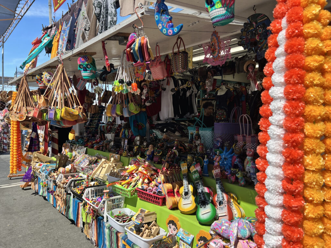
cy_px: 124
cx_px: 166
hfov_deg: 67.3
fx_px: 249
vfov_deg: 53.1
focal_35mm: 26
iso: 50
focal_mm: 5.7
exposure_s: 1/791
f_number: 1.5
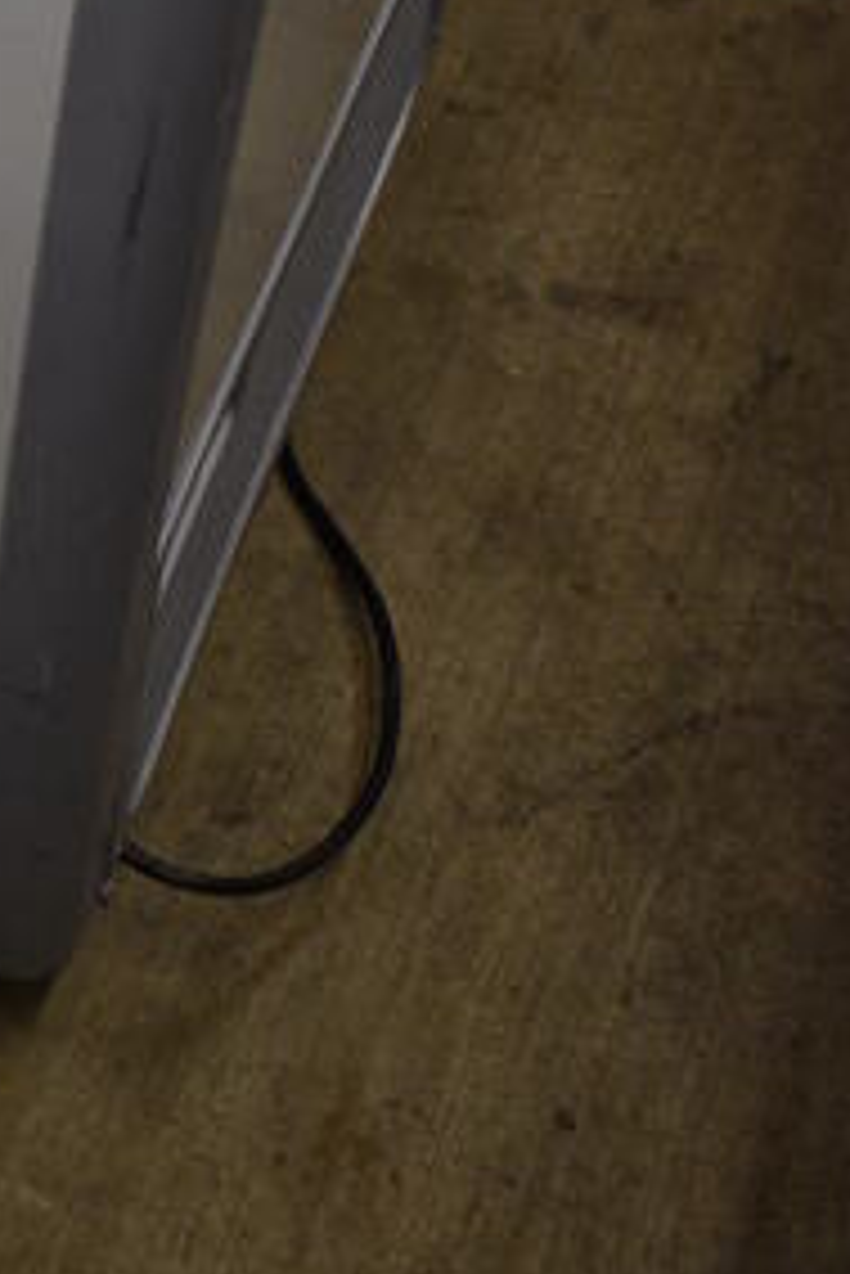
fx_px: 3077
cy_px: -92
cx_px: -499
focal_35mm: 87
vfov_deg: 22.2
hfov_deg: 14.5
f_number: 3.5
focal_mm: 18
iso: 800
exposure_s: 1/160
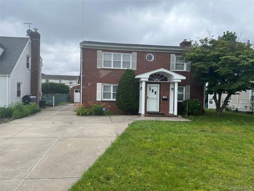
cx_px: 127
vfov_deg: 53.1
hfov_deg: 67.3
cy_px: 96
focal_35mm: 26
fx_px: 191
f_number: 1.5
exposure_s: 1/1621
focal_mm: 5.7
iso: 50
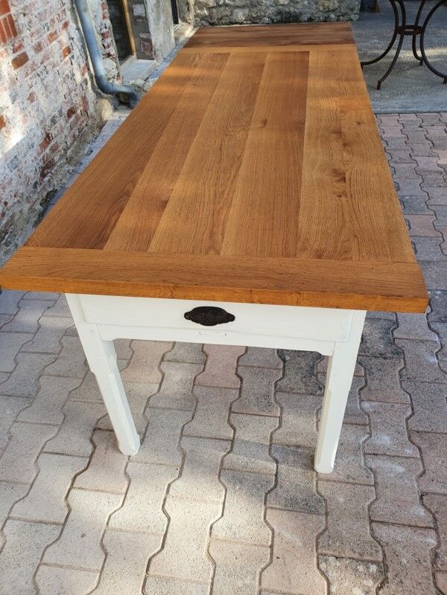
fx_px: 448
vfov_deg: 67.3
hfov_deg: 53.1
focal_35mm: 26
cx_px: 224
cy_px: 298
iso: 50
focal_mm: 4.32
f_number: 2.4
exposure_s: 1/386
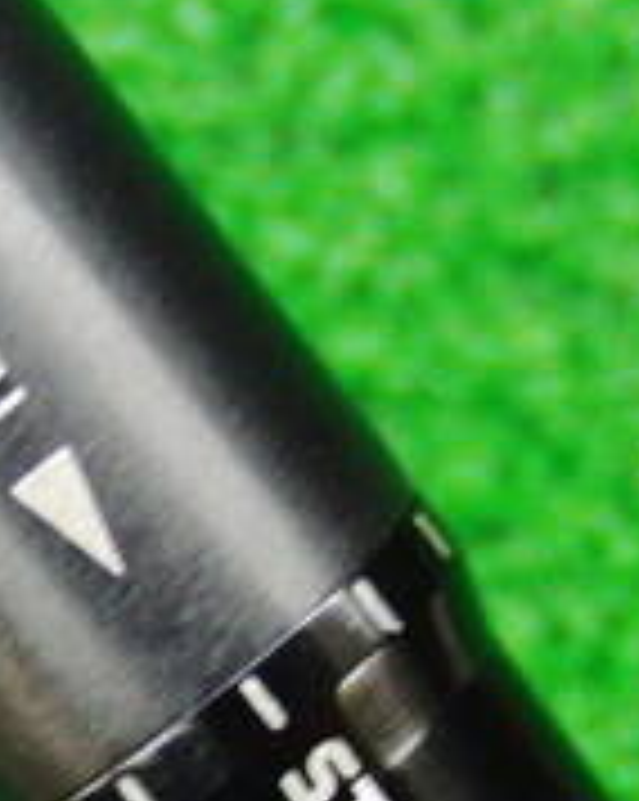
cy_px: 621
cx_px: 54
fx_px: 3078
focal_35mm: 130
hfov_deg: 11.8
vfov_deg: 14.8
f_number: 3.6
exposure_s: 1/13
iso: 400
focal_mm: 6.42
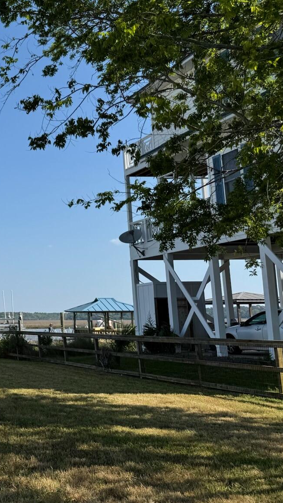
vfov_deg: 44.5
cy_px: 234
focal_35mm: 46
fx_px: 613
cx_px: -151
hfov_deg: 21.4
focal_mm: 6.76
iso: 80
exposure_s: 1/6173
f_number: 1.78
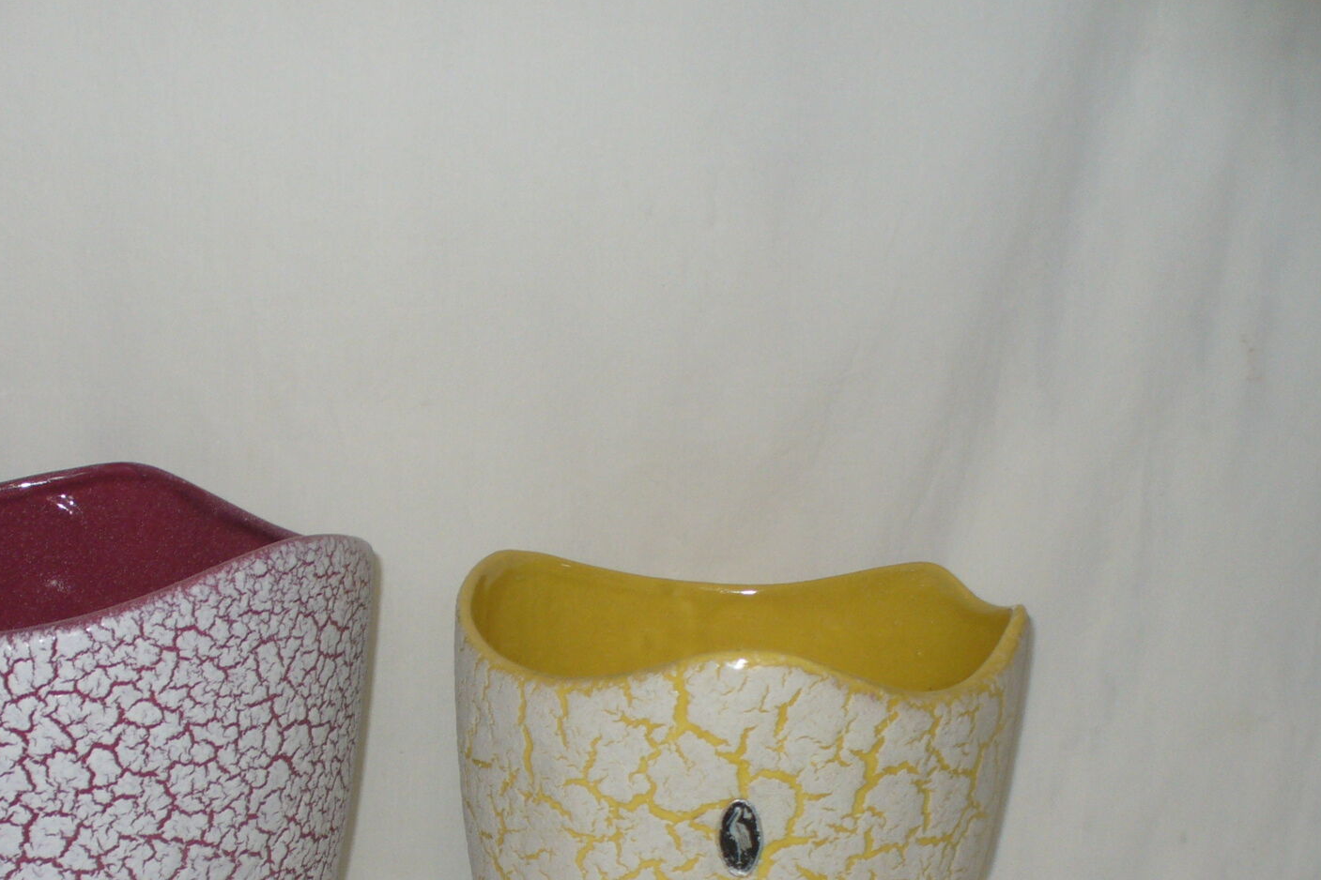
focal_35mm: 56
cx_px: 413
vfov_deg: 23.8
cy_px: 707
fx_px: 2055
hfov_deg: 35.2
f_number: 2.8
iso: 100
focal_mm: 6.1
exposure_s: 1/30
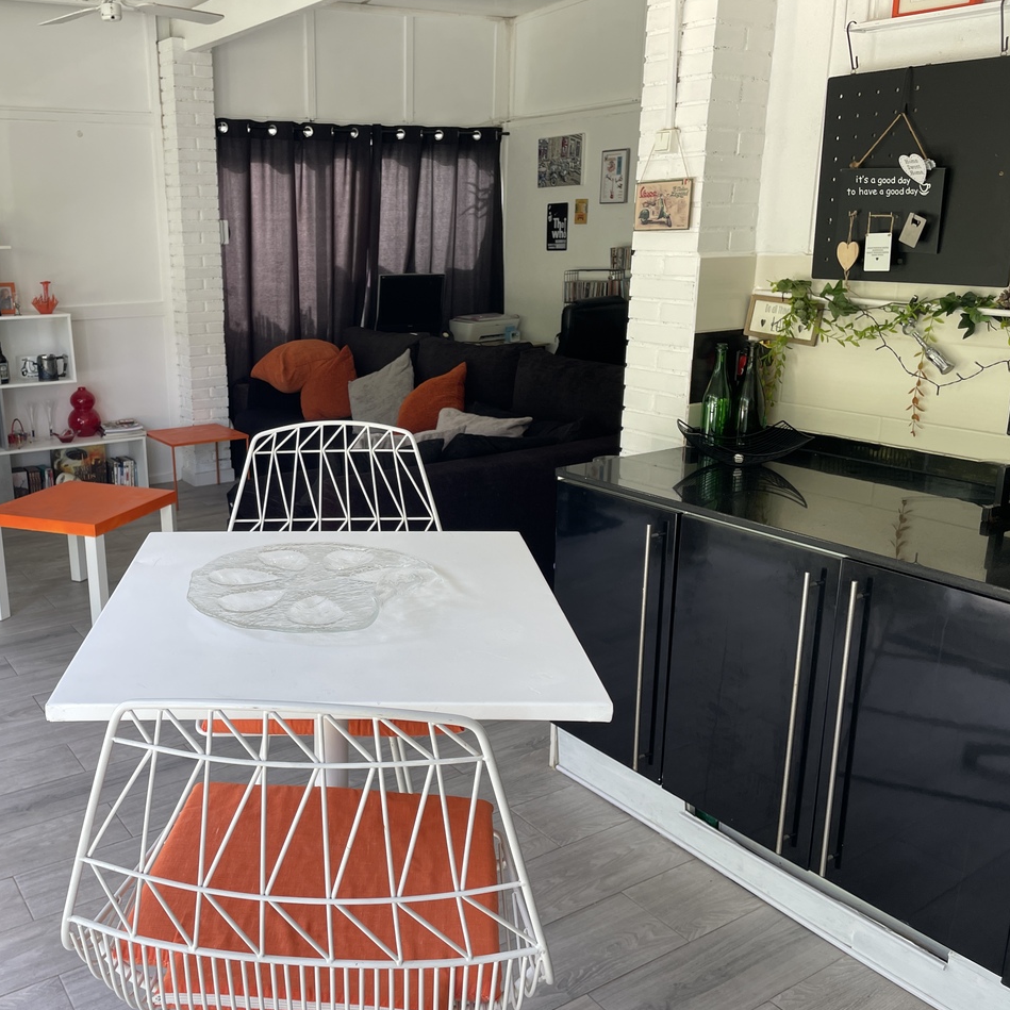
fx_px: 1023
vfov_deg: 52.5
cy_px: 501
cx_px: 348
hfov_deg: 51.7
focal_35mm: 31
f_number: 1.6
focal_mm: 4.2
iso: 40
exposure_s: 1/121
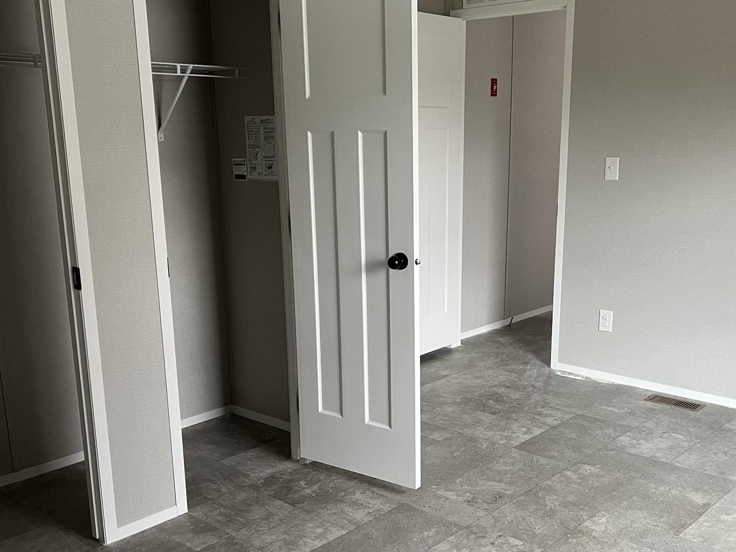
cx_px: 397
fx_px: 829
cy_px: 319
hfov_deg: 47.8
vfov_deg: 36.7
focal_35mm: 39
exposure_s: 1/60
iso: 250
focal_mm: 5.7
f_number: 1.5
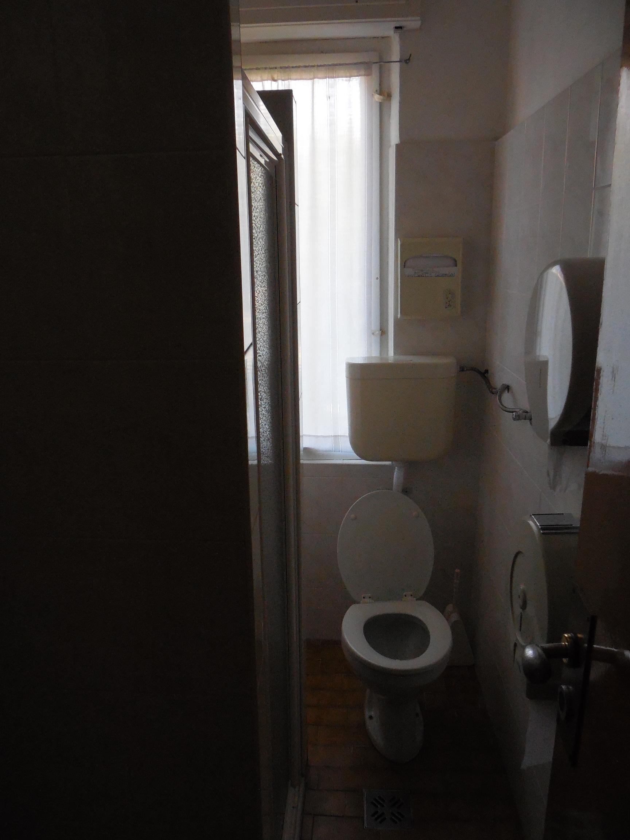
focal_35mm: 26
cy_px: 420
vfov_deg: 67.3
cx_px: 315
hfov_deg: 53.1
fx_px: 631
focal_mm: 4.6
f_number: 3.5
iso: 800
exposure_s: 1/160
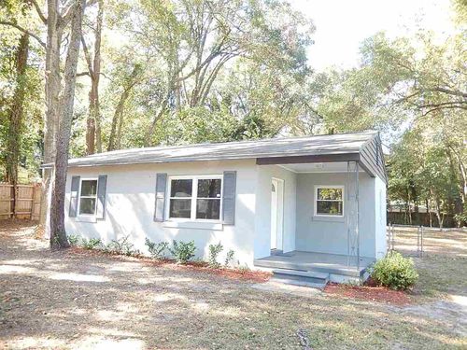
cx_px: 234
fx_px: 337
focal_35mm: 25
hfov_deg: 69.4
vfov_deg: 54.9
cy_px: 175
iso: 125
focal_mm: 4.5
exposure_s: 1/50
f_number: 3.4
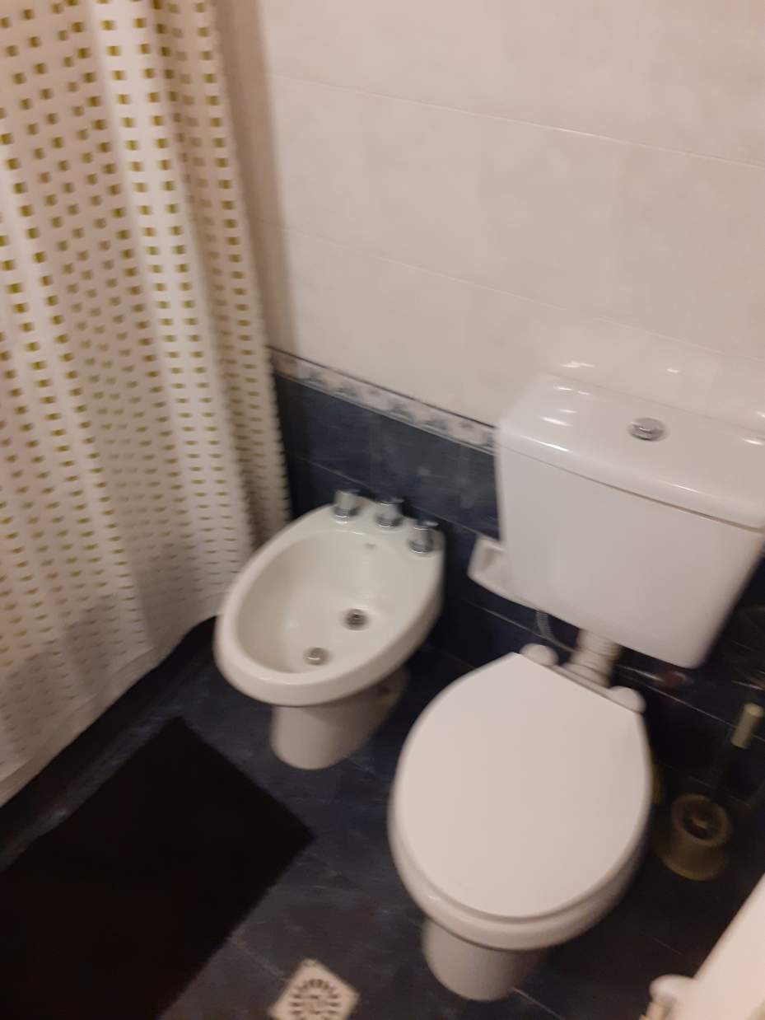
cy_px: 510
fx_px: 795
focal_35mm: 27
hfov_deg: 51.4
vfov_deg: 65.3
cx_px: 382
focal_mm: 3.6
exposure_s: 1/25
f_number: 1.9
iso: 250
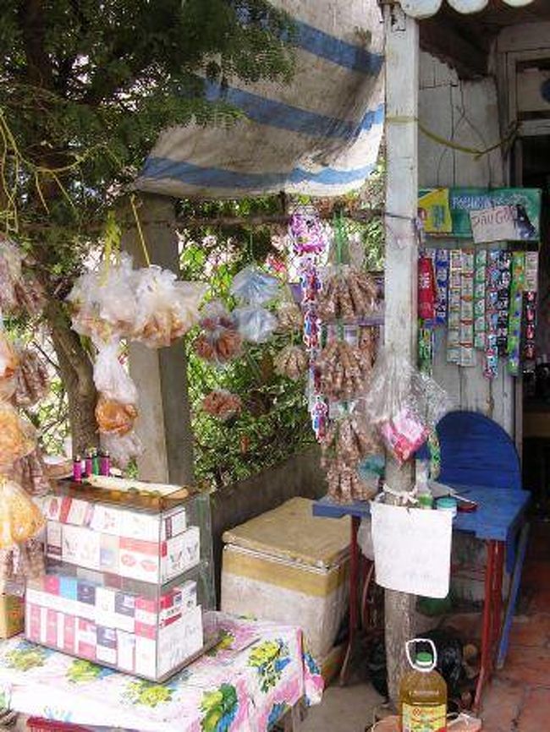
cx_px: 275
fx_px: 805
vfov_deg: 49.0
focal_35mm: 38
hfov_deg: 37.7
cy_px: 366
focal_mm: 5.8
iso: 100
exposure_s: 1/125
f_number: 2.8
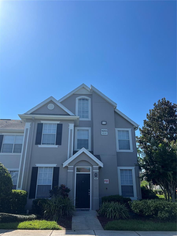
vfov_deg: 67.3
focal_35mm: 26
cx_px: 88
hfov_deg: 53.1
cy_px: 118
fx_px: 177
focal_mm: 5.7
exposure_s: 1/5319
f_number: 1.5
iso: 50
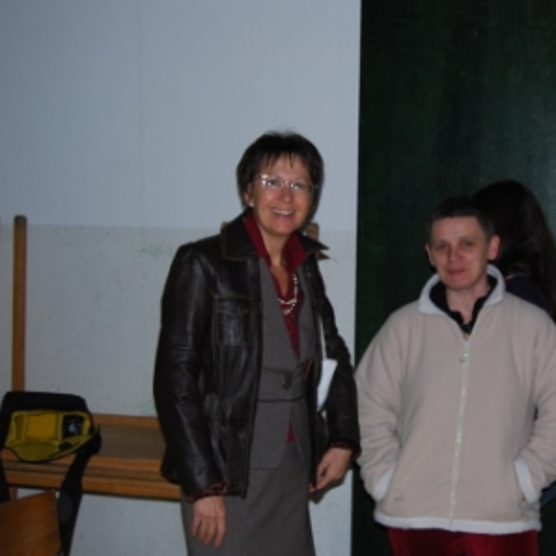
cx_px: 405
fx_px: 1327
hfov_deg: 23.5
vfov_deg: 23.7
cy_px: 278
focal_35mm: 73
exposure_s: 1/60
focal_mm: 38
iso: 200
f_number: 4.8
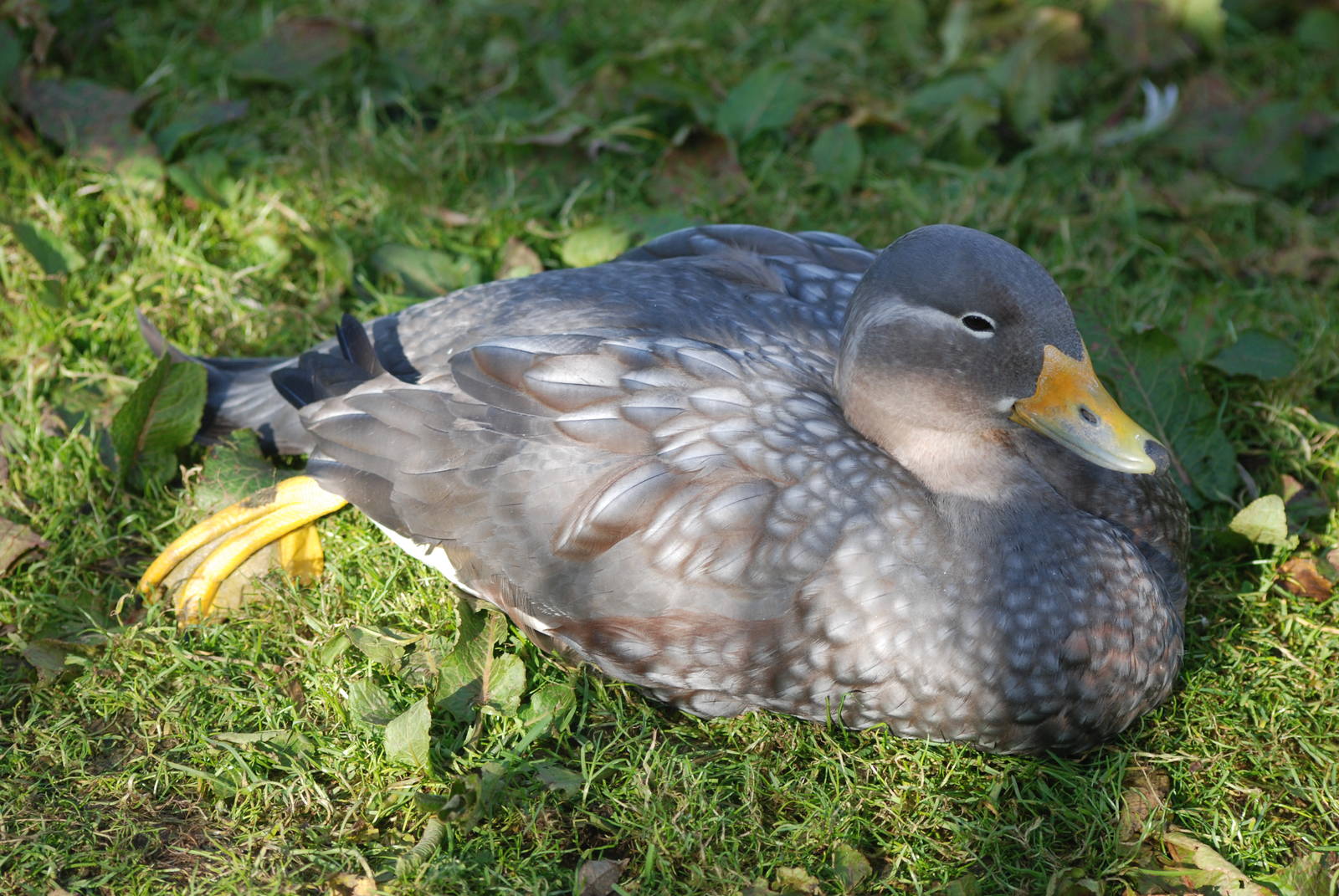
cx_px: 670
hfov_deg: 11.4
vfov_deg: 7.7
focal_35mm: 180
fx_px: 6703
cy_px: 448
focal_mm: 120
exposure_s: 1/320
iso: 200
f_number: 5
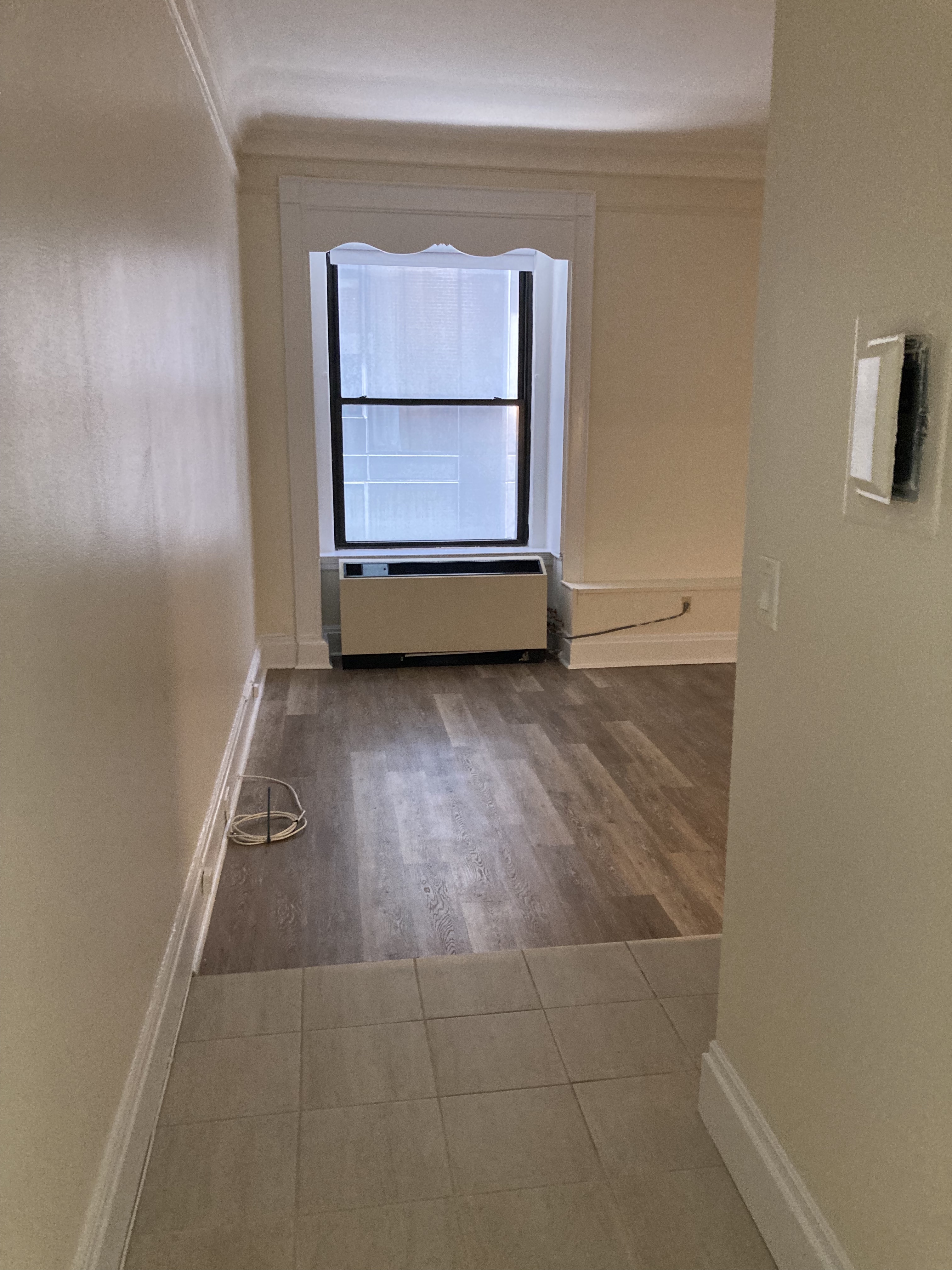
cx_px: 476
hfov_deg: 49.7
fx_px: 1027
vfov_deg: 63.4
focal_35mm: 28
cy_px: 635
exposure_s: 1/40
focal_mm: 3.99
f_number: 1.8
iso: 320
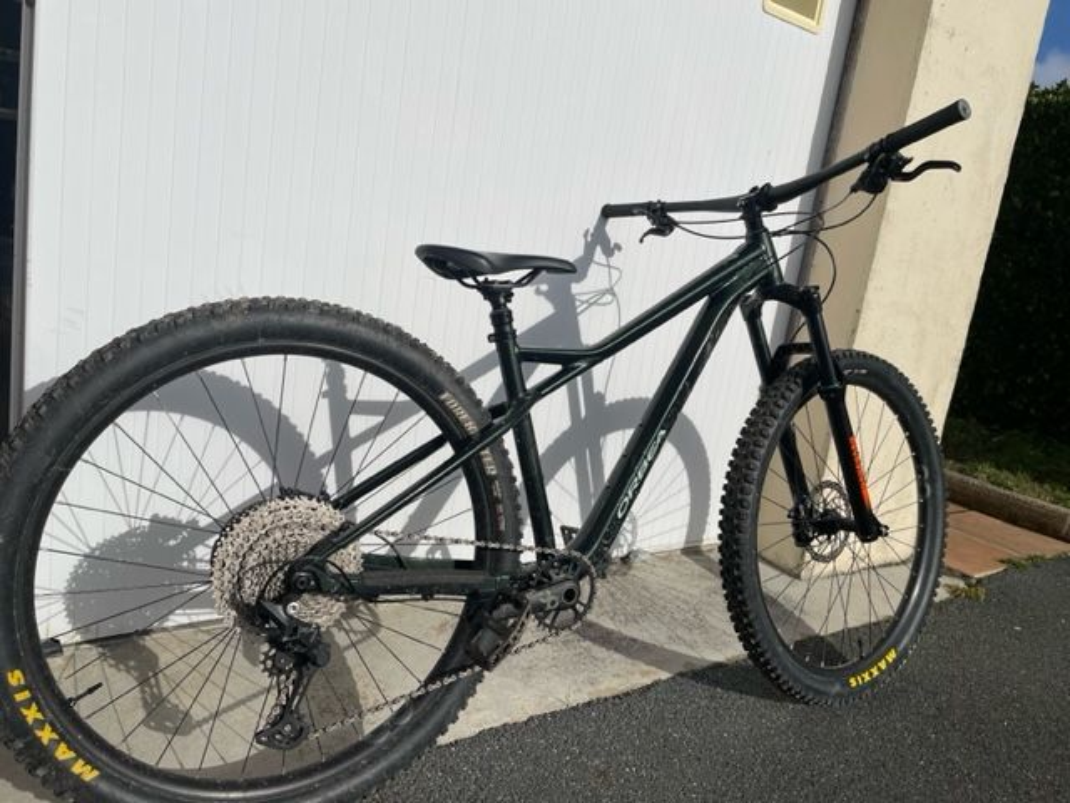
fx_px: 804
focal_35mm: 26
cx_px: 535
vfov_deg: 53.1
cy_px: 402
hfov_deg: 67.3
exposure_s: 1/11905
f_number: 1.6
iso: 32
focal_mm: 4.2
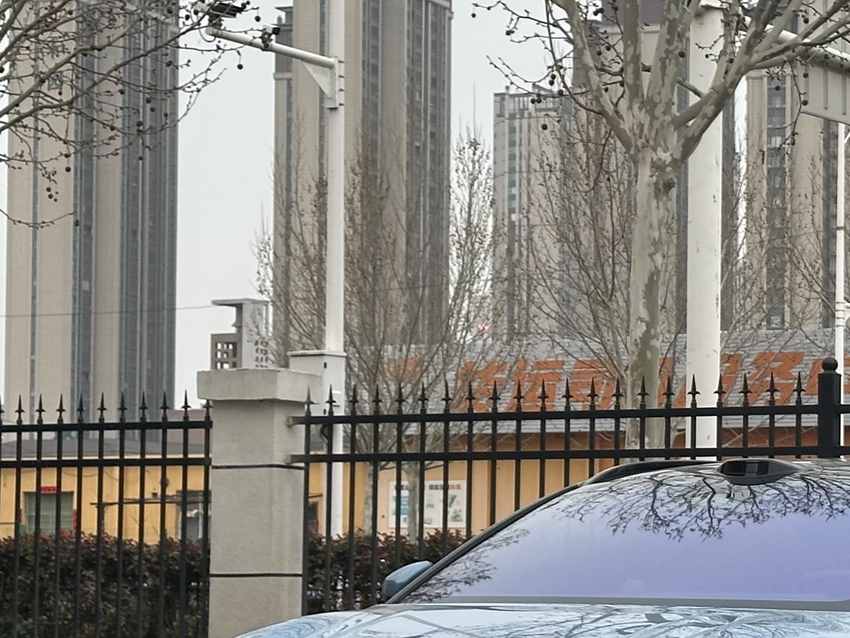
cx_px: 671
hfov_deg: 16.4
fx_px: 2922
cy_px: 349
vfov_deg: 12.4
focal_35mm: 119
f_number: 1.78
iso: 64
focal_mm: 6.86
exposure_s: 1/336
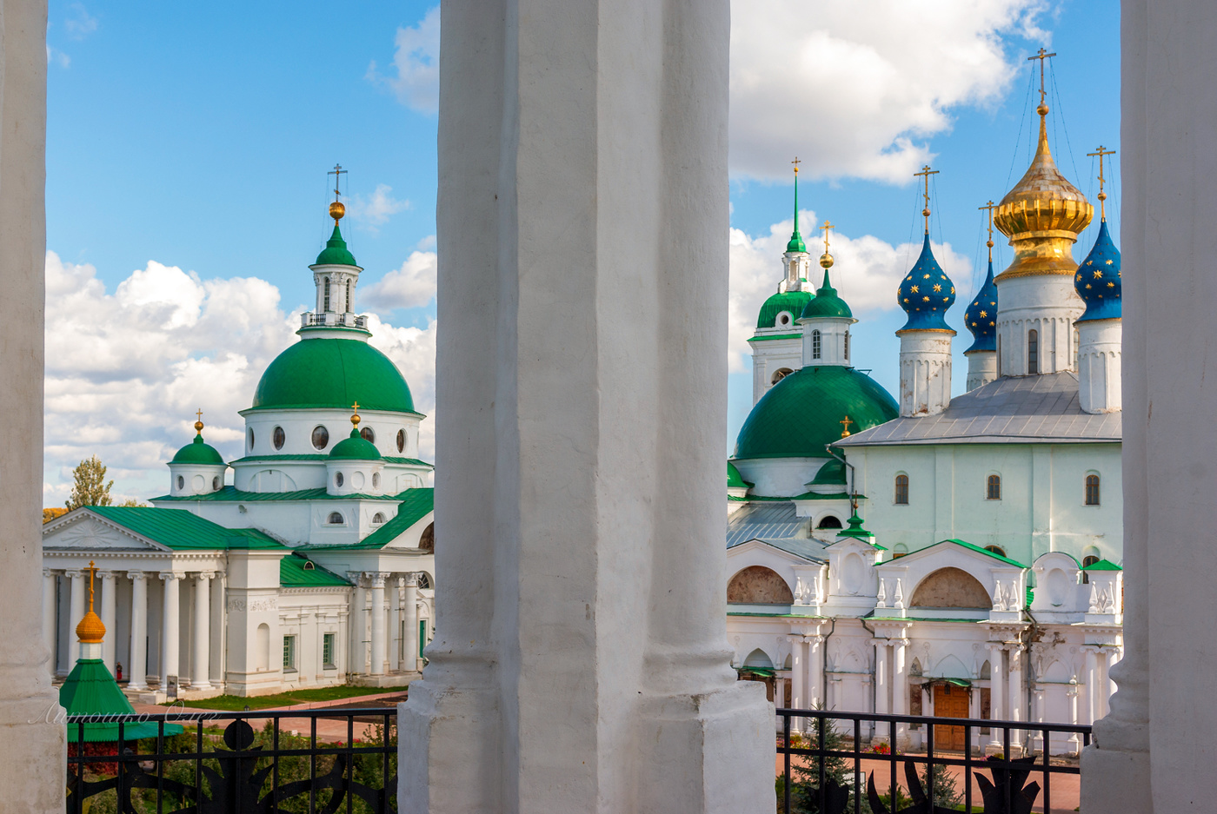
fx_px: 1574
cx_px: 608
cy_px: 407
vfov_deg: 29.0
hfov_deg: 42.3
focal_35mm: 46
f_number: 7.1
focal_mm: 31
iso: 100
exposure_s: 1/400
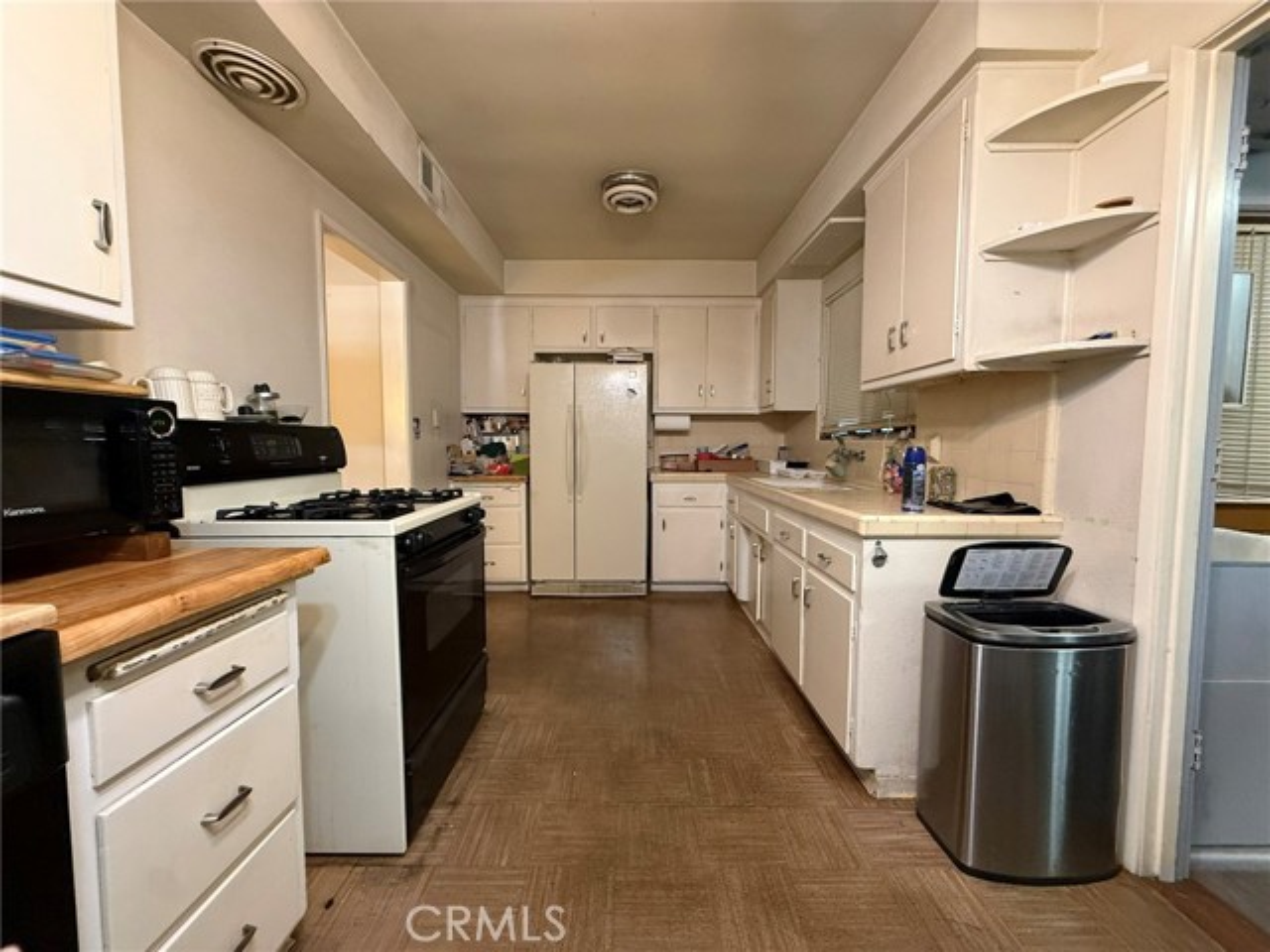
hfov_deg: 102.1
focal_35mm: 14
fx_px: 514
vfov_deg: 85.7
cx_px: 635
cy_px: 476
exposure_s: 1/60
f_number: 2.2
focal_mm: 2.22
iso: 500
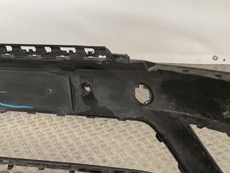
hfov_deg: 28.5
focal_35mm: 67
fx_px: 445
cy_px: 156
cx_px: 172
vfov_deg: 21.4
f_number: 1.8
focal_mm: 3
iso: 100
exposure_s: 1/60
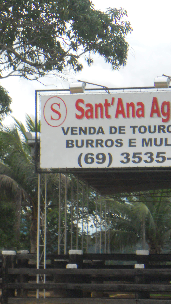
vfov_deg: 10.6
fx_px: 1645
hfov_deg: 6.0
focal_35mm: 204
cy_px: 152
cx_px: 93
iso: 250
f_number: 6.6
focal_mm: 25
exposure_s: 1/500
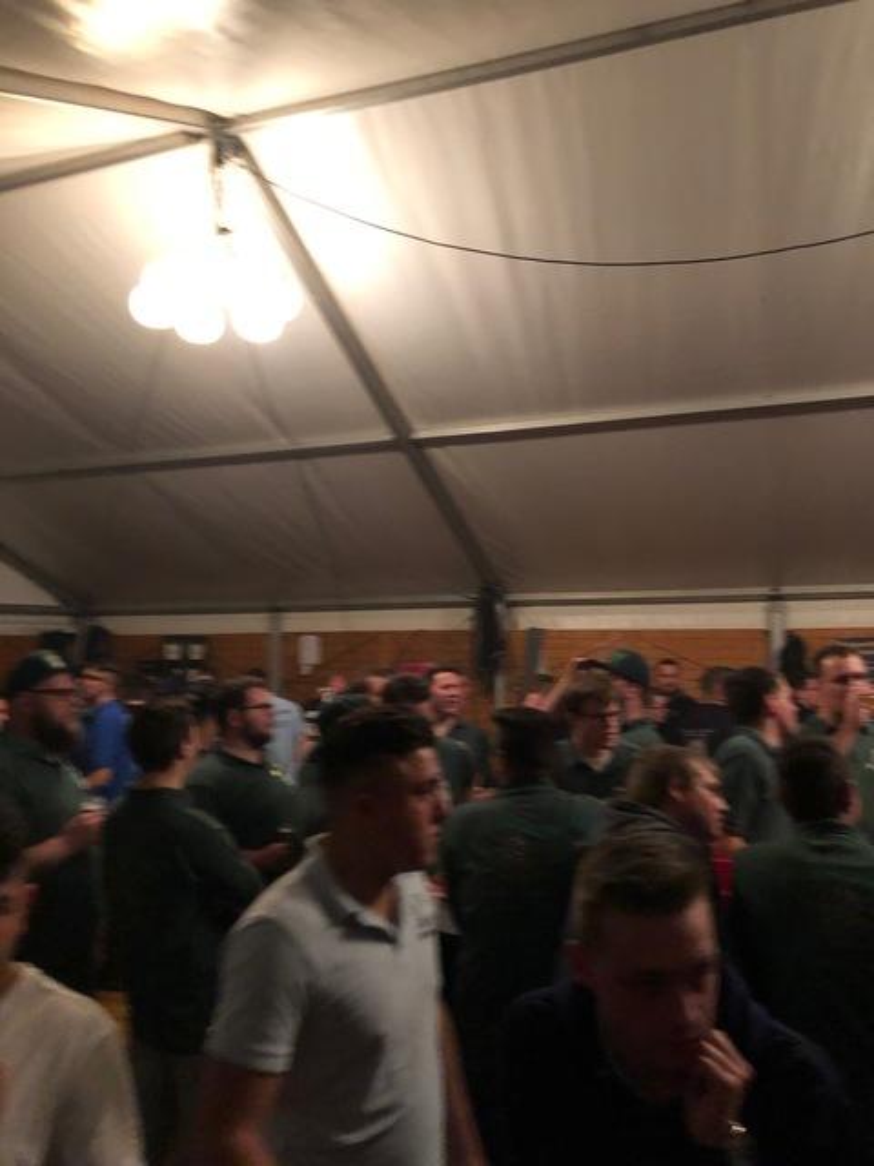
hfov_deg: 49.7
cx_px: 437
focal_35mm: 28
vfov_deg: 63.4
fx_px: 943
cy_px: 583
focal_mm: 3.99
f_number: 1.8
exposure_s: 1/7
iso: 80
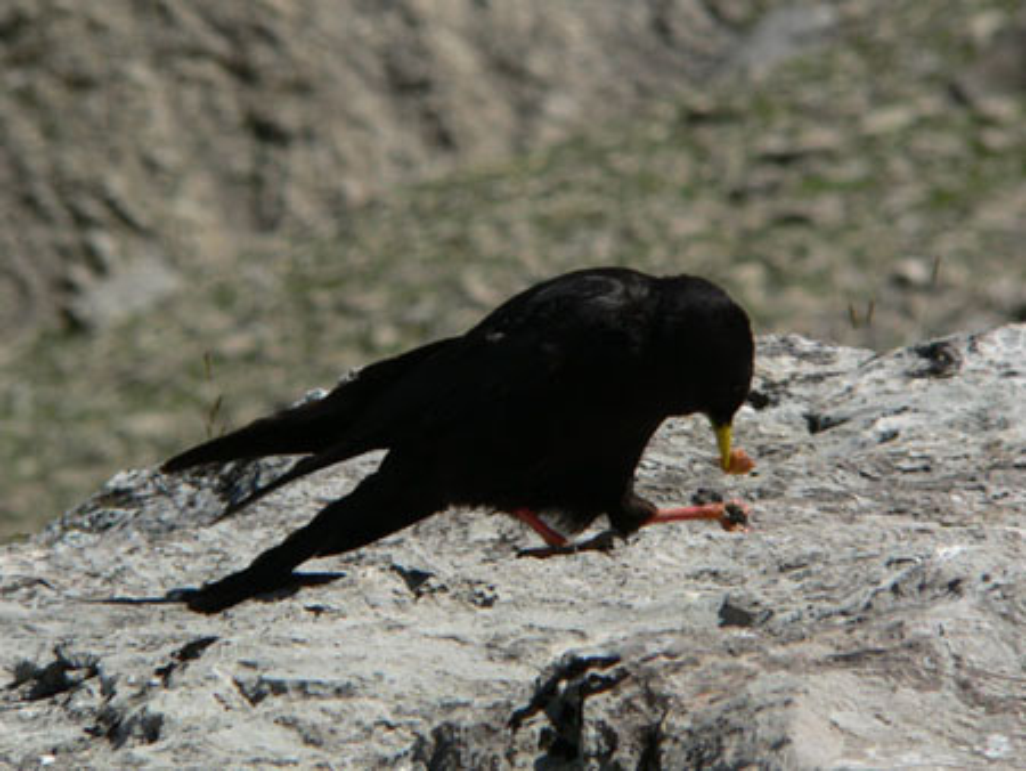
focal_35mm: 432
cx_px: 513
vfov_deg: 3.4
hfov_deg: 4.6
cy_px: 386
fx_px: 12811
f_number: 8
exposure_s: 1/400
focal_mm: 72
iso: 100
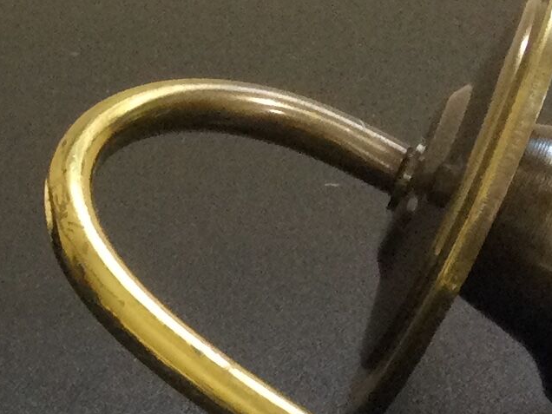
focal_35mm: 159
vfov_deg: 8.7
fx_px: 2535
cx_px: -231
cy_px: 881
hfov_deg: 12.0
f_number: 2.4
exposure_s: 1/33
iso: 100
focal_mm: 3.3
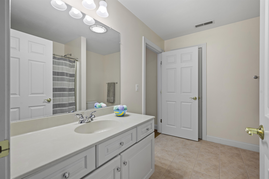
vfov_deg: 75.4
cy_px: 90
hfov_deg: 98.6
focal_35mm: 16
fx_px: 116
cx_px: 134
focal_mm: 15.5
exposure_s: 1.6
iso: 250
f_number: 7.1
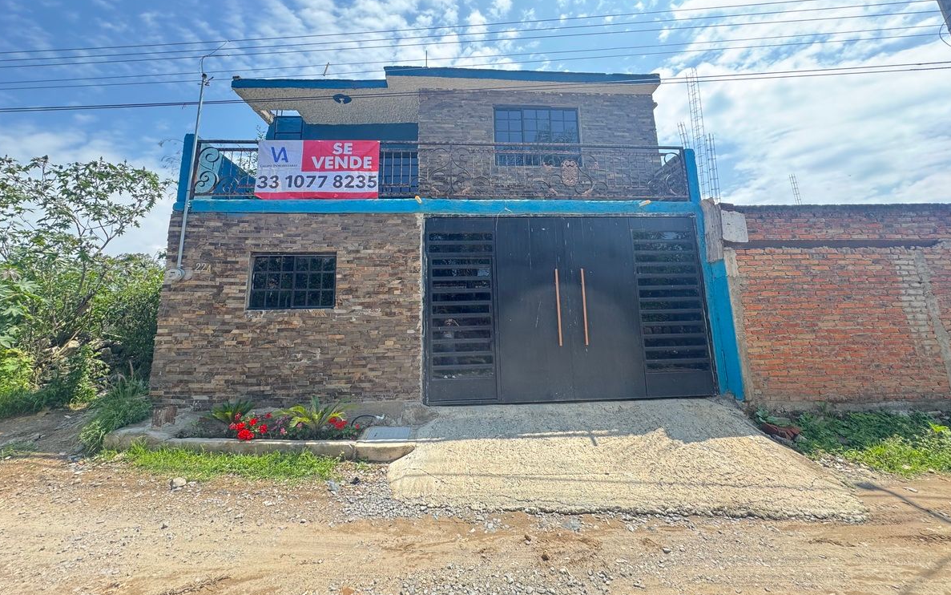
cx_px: 473
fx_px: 389
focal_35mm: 15
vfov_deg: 74.2
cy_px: 246
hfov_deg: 101.5
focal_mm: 2.22
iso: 40
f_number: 2.2
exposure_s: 1/291
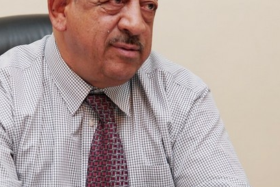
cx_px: 75
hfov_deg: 22.9
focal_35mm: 88
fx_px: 685
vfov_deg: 15.5
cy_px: 115
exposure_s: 1/160
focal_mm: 30
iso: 400
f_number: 2.5
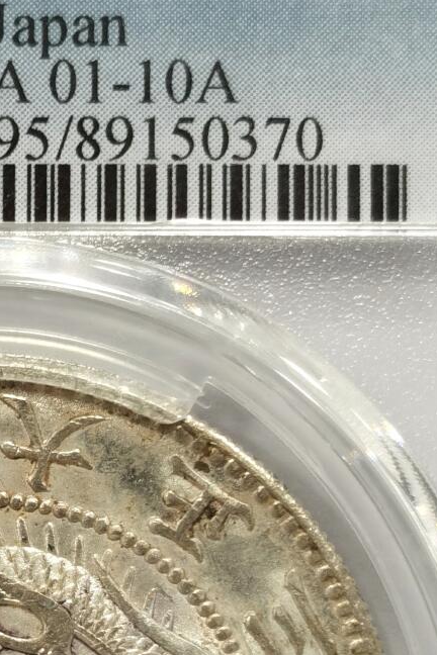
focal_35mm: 156
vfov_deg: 13.1
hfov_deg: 8.7
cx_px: -15
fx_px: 2840
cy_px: 516
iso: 100
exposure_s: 1/100
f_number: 16
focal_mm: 5.56
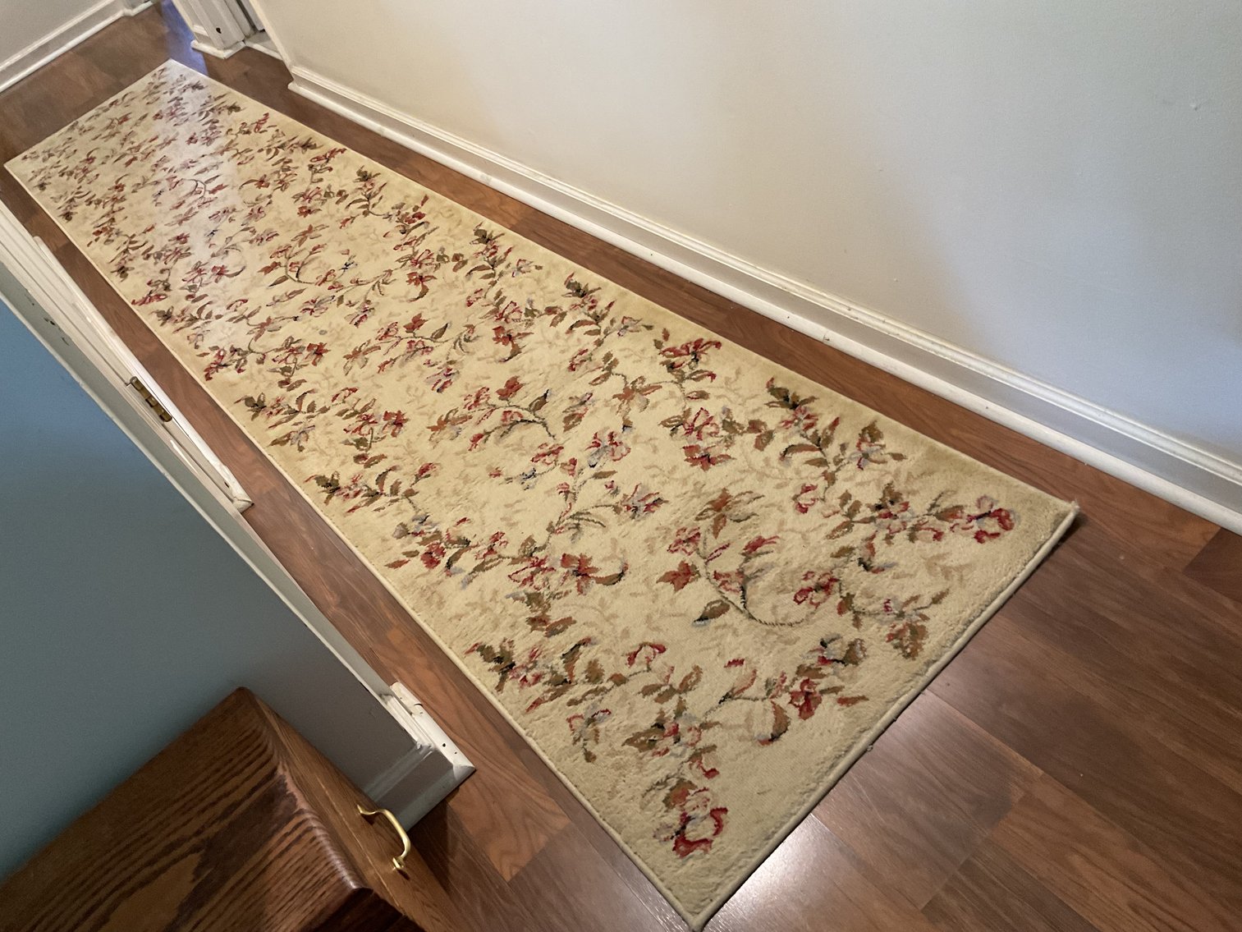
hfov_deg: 61.7
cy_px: 466
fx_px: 1041
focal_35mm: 29
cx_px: 621
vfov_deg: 48.2
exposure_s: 1/60
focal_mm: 3
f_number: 1.8
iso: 160
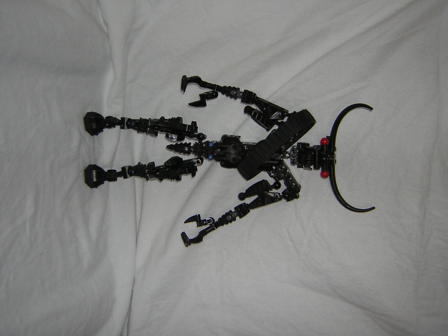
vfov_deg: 36.0
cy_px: 168
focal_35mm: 40
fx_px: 518
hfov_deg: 46.8
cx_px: 224
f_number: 2.7
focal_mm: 5.2
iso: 50
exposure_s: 1/60.1
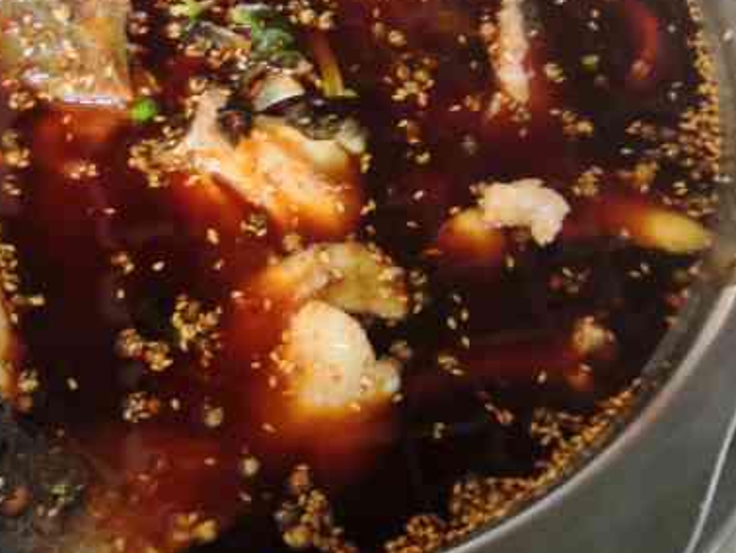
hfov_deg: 36.5
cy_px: 155
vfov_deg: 28.8
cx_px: 123
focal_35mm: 50
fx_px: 1064
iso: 400
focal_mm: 3.95
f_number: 1.8
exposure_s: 1/50
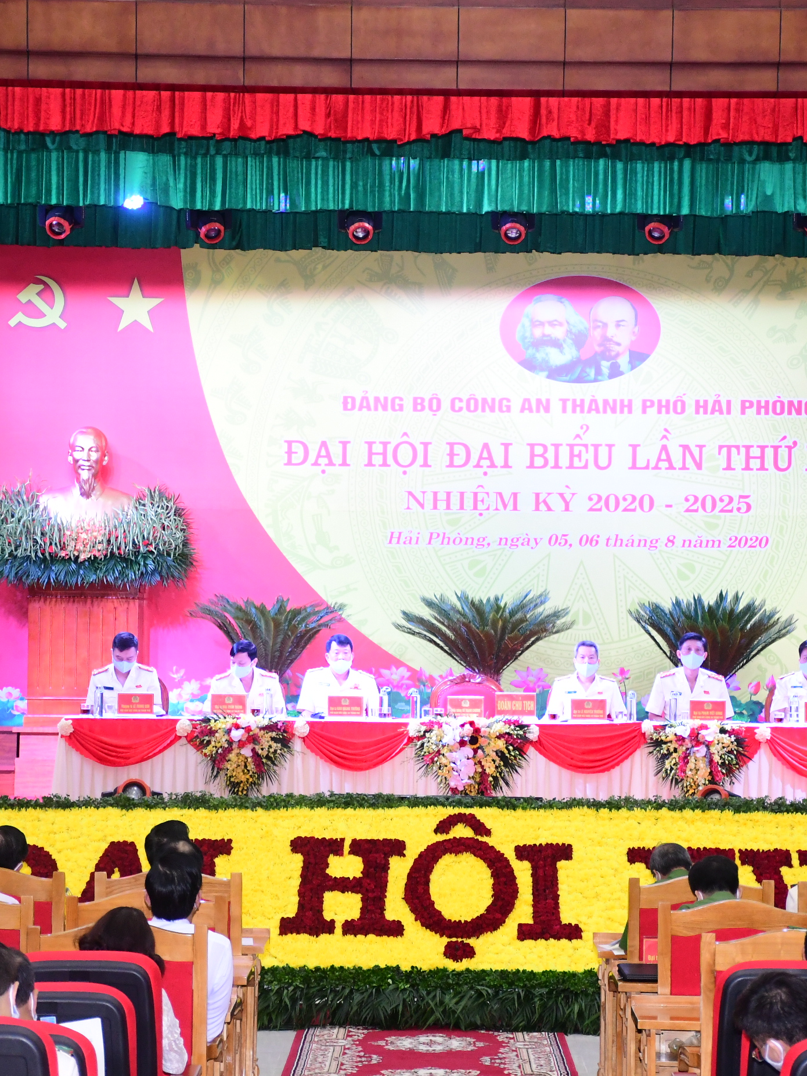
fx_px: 3232
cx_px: 464
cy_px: 538
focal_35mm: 104
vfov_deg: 18.9
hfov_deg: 14.2
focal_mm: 48
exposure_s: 1/200
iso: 2500
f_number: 4.5
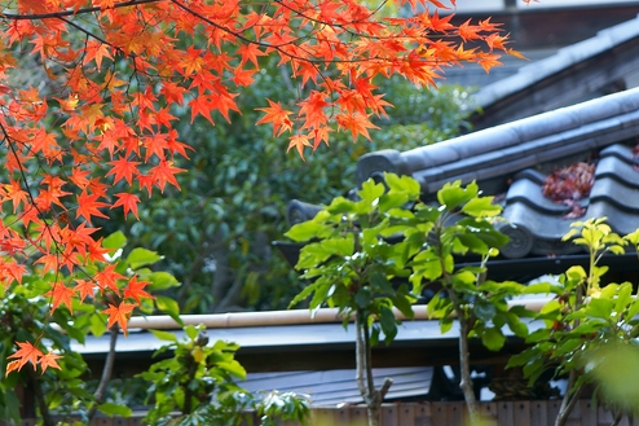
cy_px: 167
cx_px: 285
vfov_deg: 9.4
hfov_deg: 14.1
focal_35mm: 146
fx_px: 2584
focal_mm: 75
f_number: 5.6
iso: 200
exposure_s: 1/40
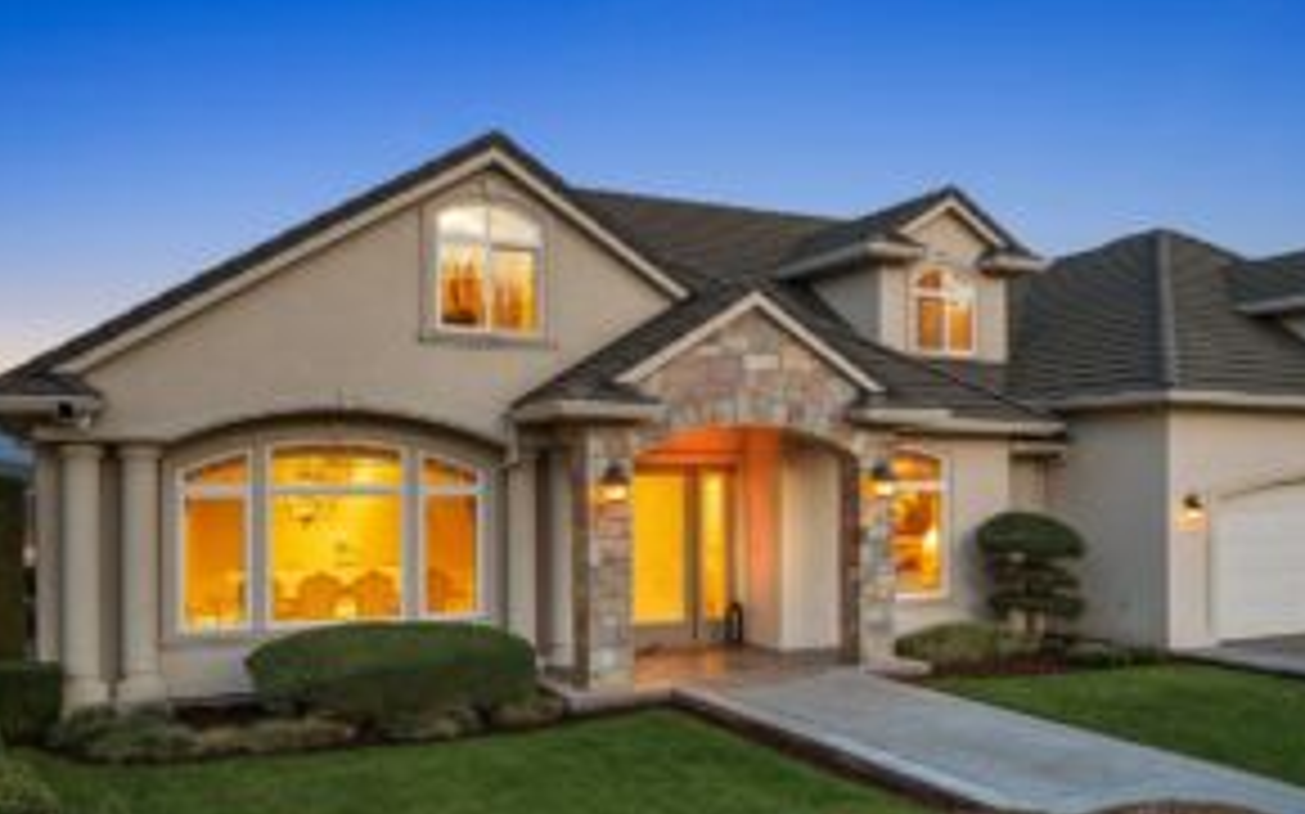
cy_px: 483
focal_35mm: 35
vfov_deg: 36.1
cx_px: 814
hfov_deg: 54.7
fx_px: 1244
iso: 430
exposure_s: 1/15
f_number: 2.8
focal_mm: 12.29
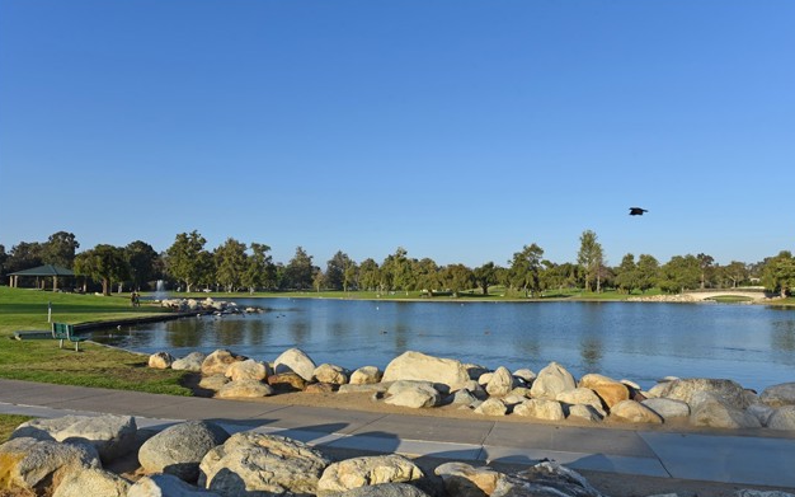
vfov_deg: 49.2
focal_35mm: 25
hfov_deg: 72.6
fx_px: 542
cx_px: 399
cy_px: 261
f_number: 10
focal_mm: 24
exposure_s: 1/400
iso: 200
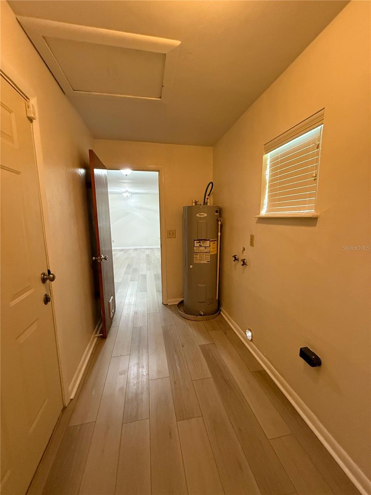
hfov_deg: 85.7
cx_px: 186
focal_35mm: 14
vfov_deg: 102.1
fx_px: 200
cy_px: 248
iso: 640
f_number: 2.2
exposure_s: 1/60
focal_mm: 2.22
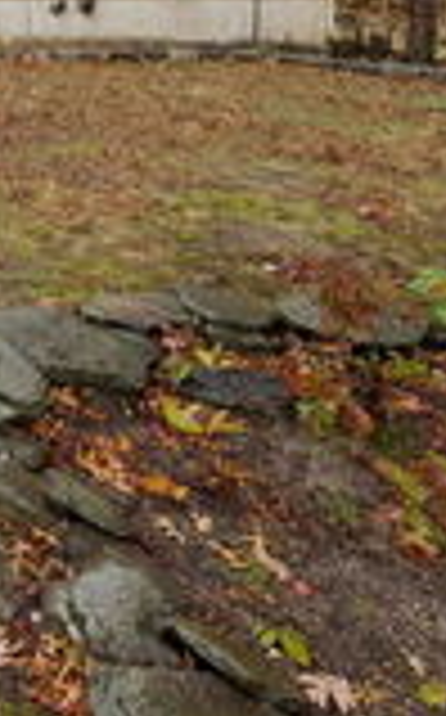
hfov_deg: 19.3
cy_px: -43
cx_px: -401
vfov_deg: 37.5
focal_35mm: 46
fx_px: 897
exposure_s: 1/50
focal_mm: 14
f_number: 13
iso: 640
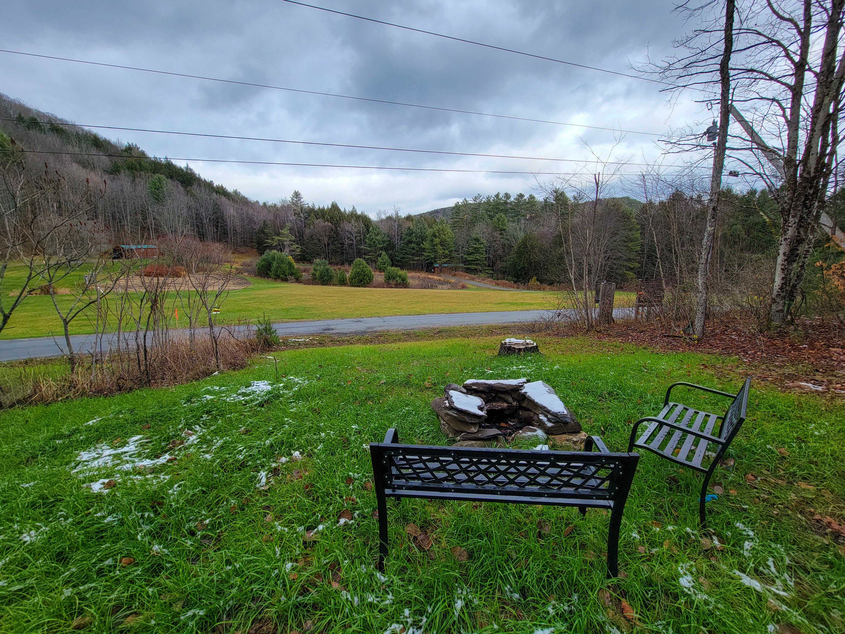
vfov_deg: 89.9
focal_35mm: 13
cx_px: 422
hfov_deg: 106.2
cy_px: 317
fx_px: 317
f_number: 2.2
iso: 50
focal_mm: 2.2
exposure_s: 1/350
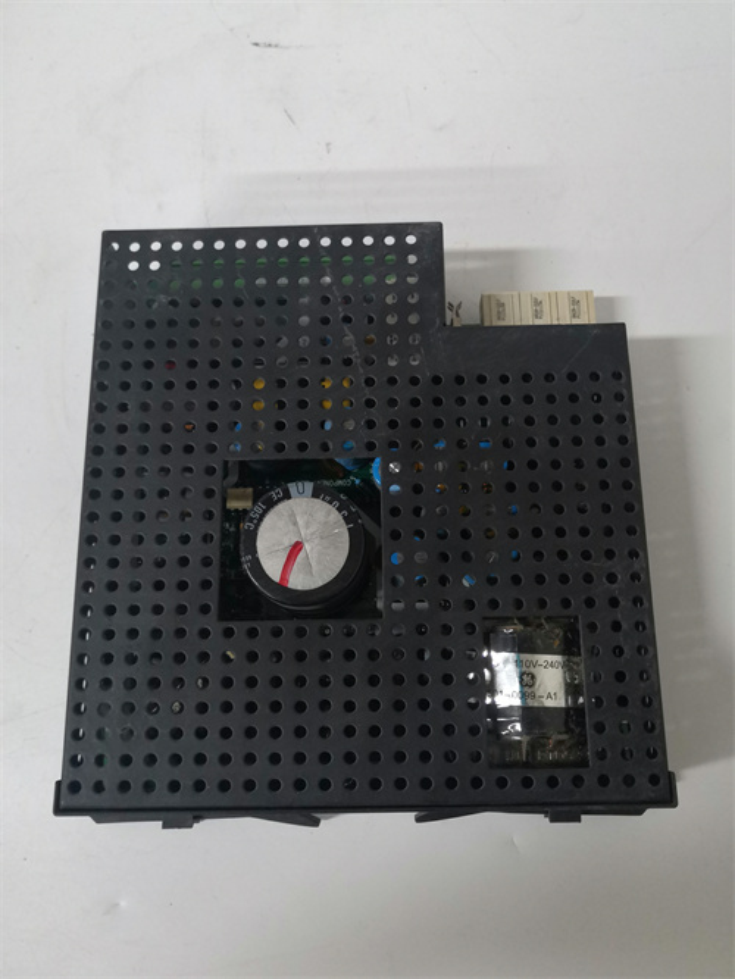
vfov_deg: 65.3
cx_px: 368
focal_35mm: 27
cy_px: 490
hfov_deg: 51.4
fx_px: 764
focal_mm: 3.95
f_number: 1.8
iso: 200
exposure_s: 1/33.3
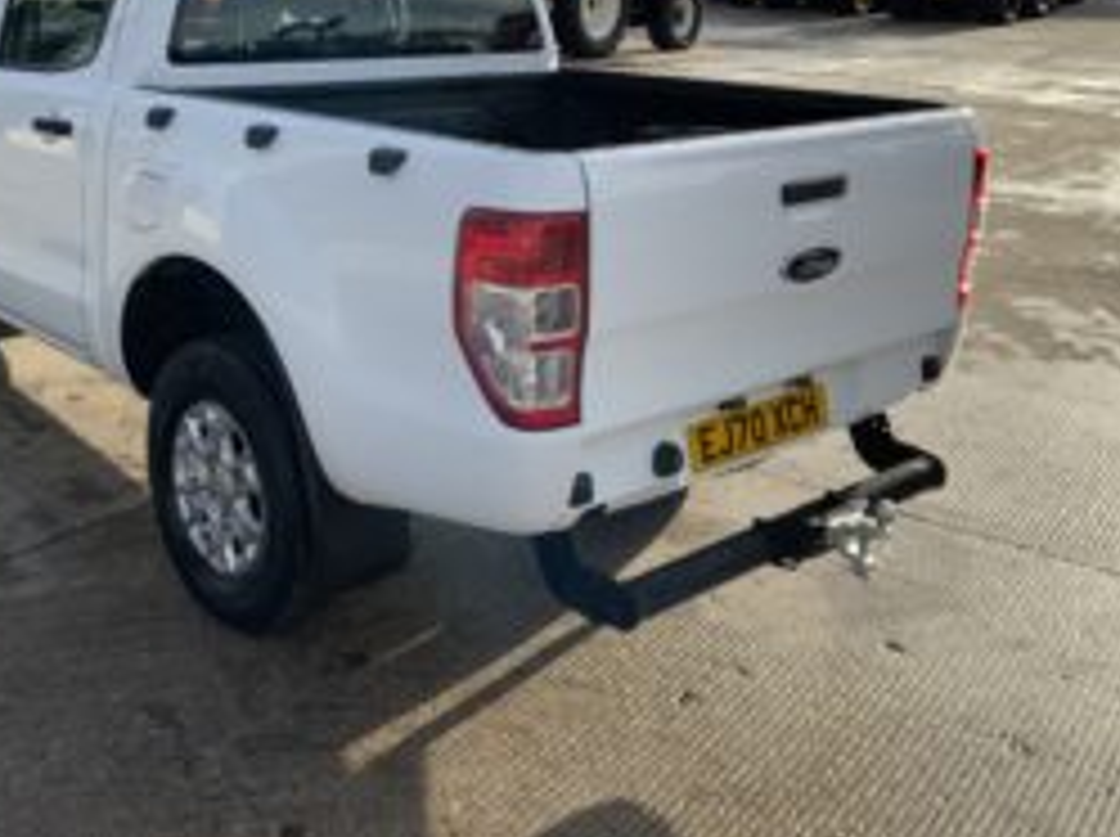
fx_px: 1357
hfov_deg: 44.8
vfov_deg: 33.8
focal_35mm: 42
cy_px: 252
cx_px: 526
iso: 16
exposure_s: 1/1451
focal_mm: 3
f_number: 1.8
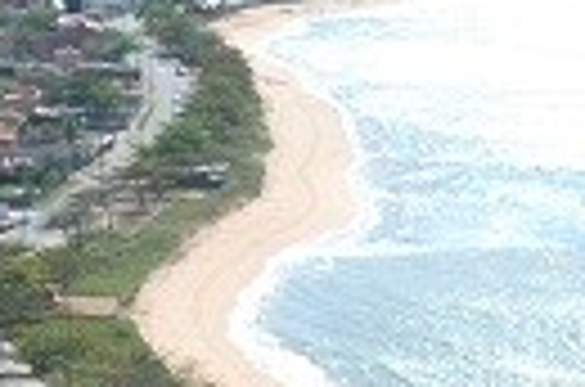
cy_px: 398
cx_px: 14
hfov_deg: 9.3
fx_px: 3582
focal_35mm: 221
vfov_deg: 6.2
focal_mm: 40
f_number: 14
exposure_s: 1/125
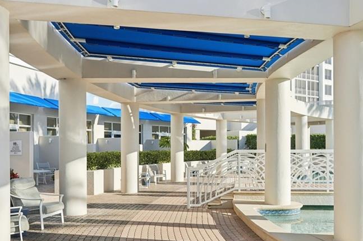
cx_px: 206
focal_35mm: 38
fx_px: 383
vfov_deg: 34.9
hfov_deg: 50.6
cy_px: 146
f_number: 8
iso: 400
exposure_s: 1/1000
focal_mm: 24
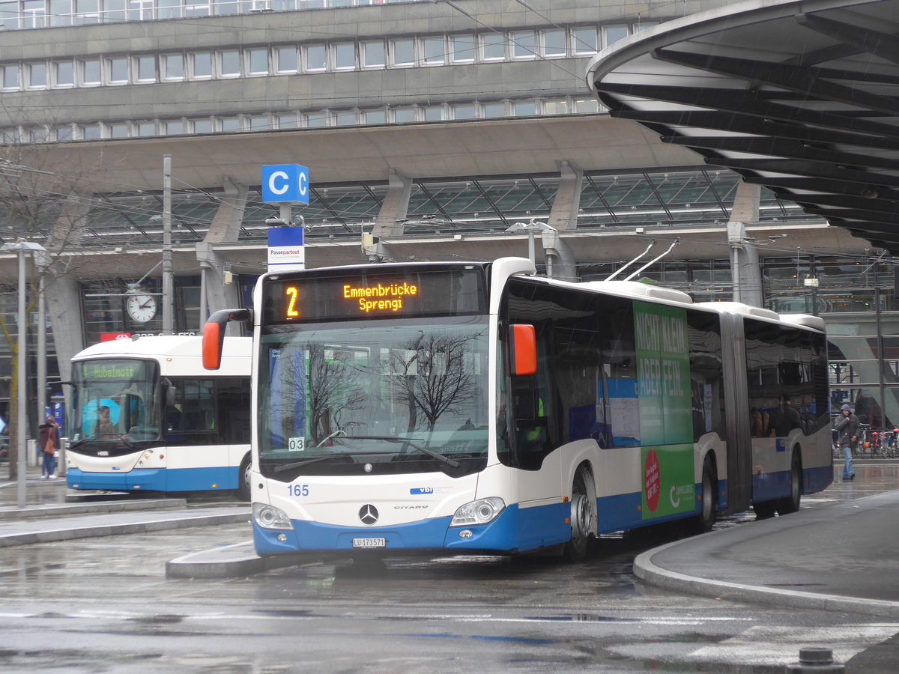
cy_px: 337
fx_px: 2519
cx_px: 450
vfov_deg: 15.2
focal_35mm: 97
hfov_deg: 20.2
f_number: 4.7
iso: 200
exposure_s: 1/80
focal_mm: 19.2
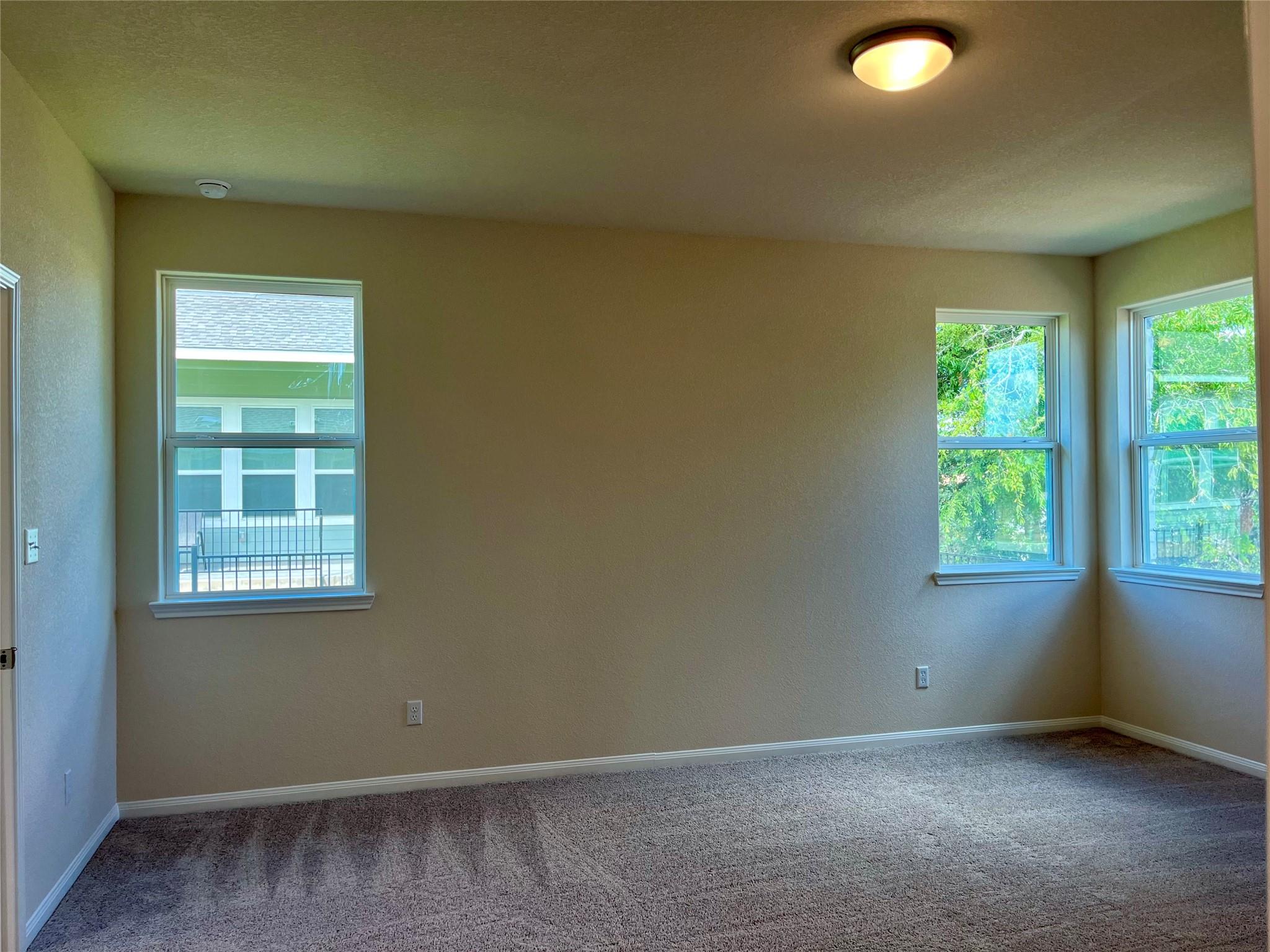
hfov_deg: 67.3
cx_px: 635
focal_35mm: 26
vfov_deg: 53.1
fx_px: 954
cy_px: 476
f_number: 1.6
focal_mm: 5.1
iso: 64
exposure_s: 1/124
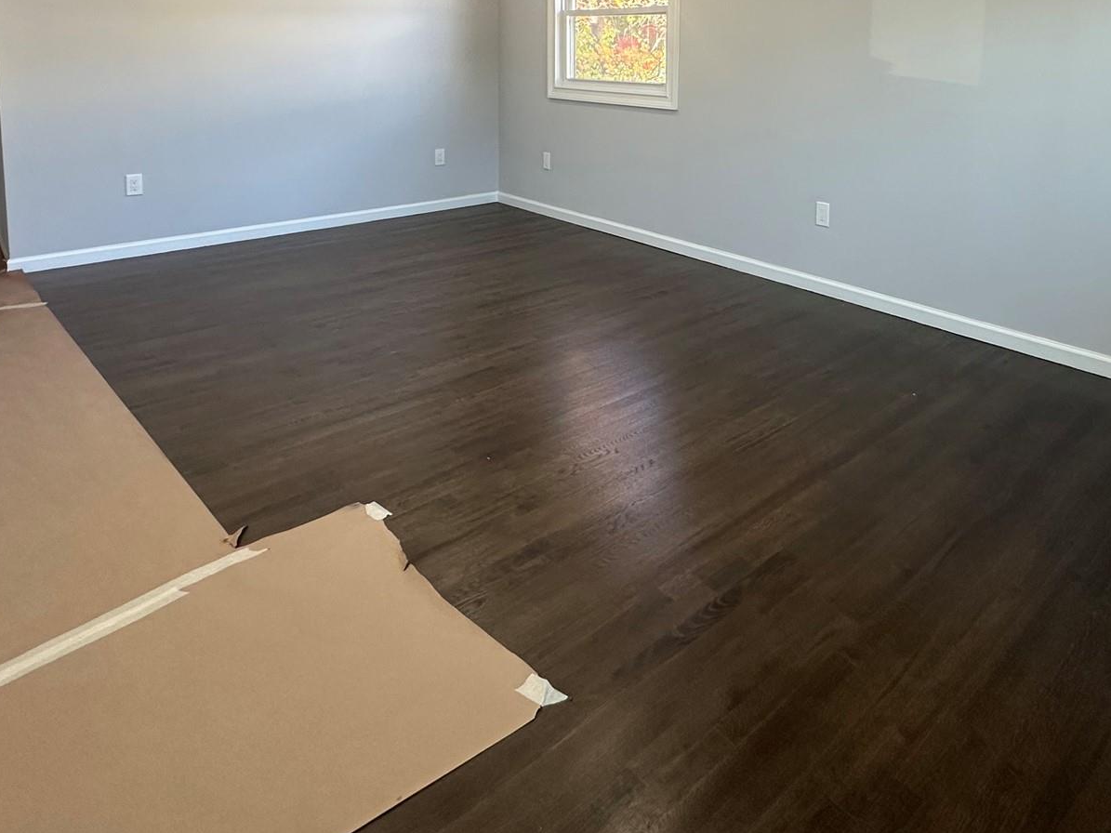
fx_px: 770
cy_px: 128
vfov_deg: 51.9
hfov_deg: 70.8
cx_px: 673
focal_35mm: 24
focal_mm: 2.22
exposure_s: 1/99
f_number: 2.2
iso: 125
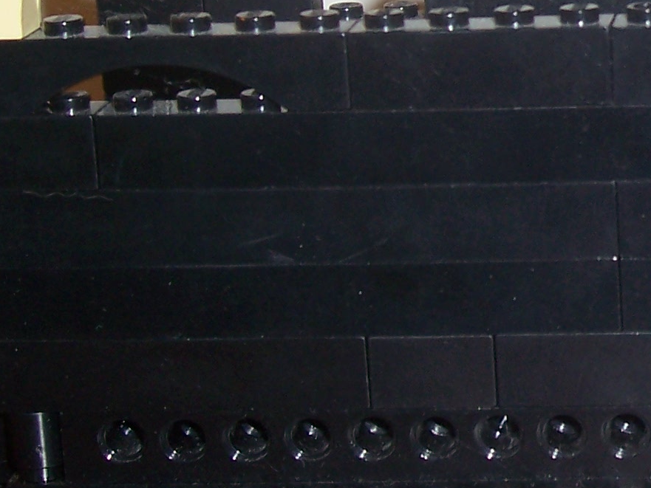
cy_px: 21
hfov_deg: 15.3
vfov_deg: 12.0
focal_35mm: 122
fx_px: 2295
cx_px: 886
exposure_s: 1/60
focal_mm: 7
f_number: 3
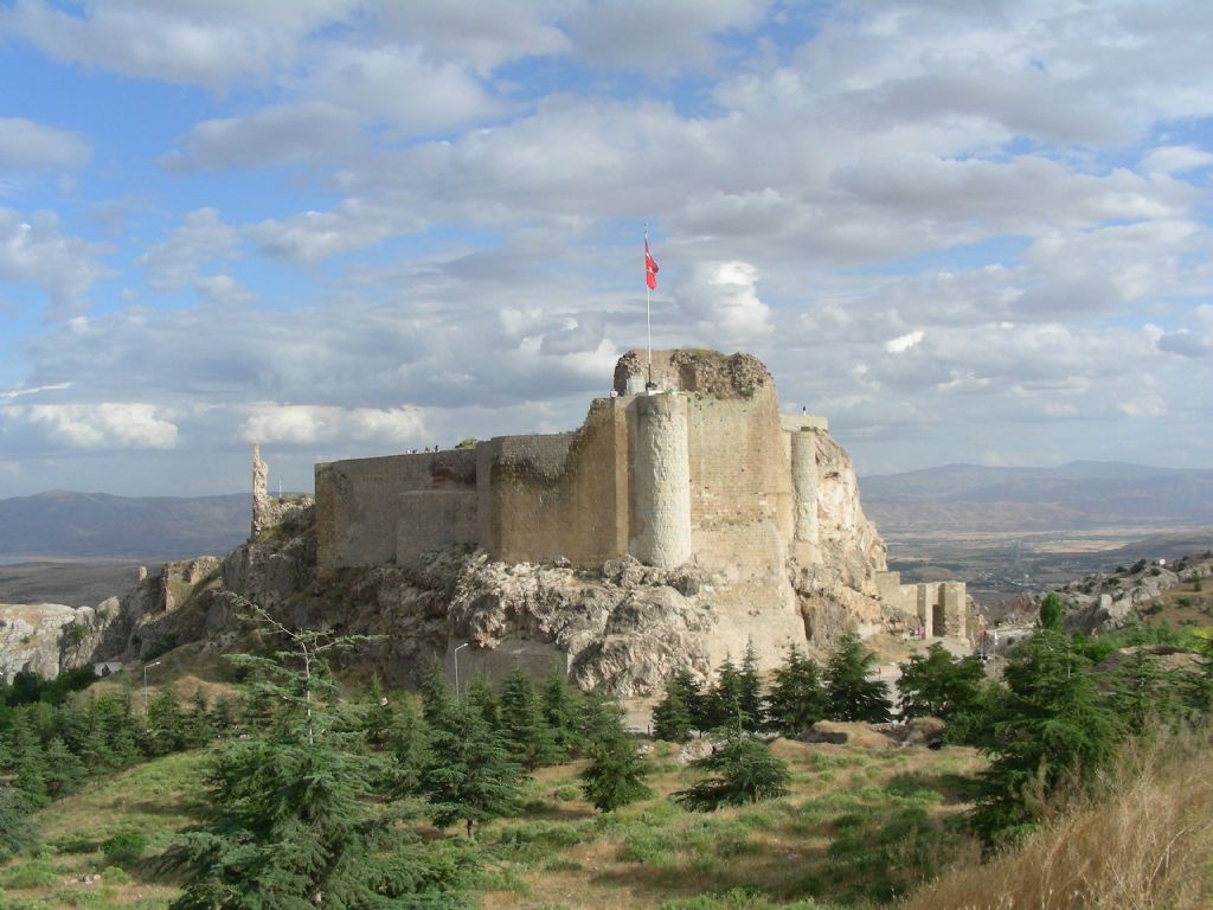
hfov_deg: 49.0
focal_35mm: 38
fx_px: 1332
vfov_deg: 37.7
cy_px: 455
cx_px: 606
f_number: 5.6
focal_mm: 6.3
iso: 50
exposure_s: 1/346
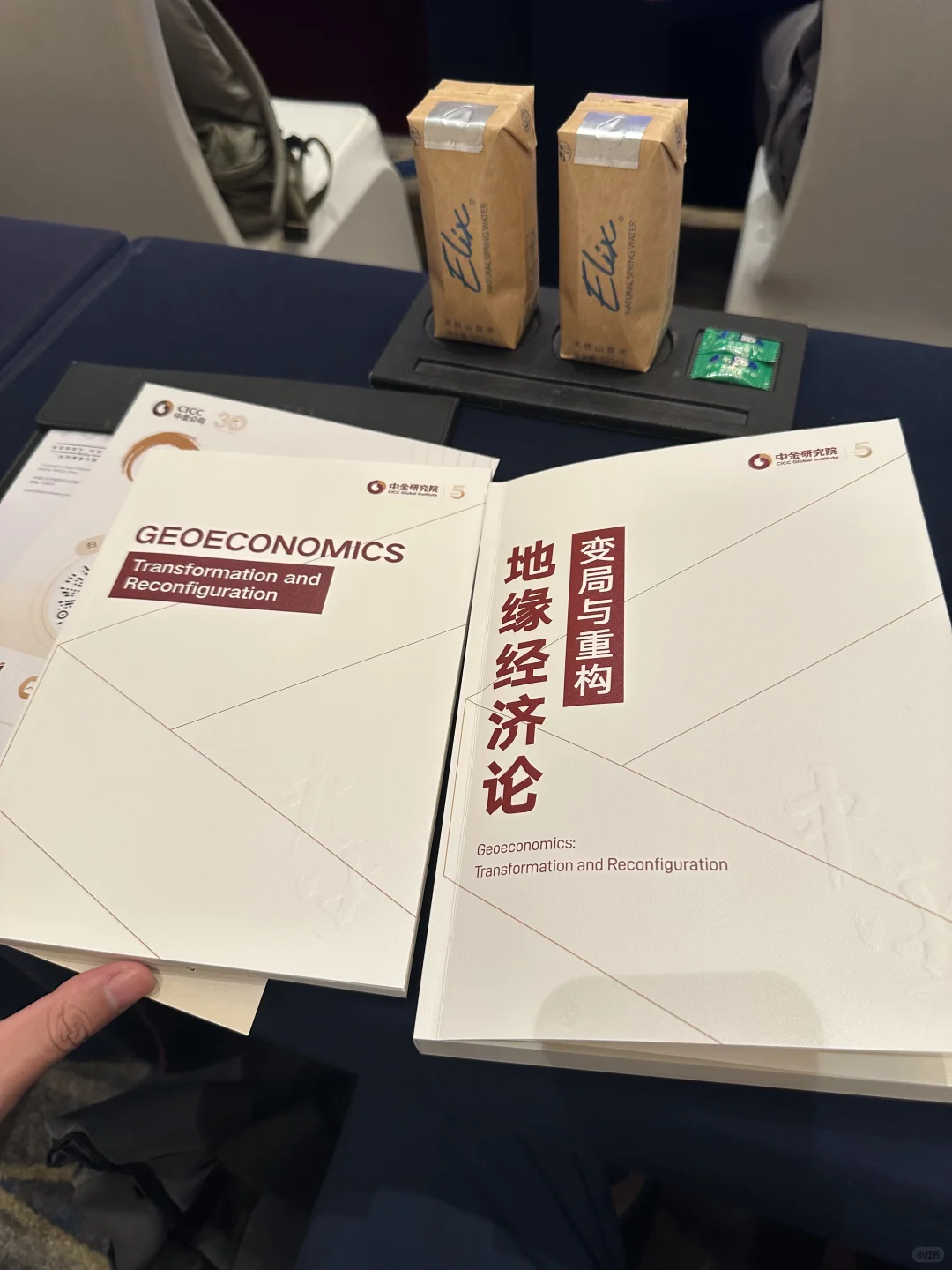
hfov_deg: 56.8
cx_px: 476
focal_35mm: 24
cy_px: 635
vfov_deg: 71.6
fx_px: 880
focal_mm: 6.86
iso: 160
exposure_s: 1/100
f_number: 1.78
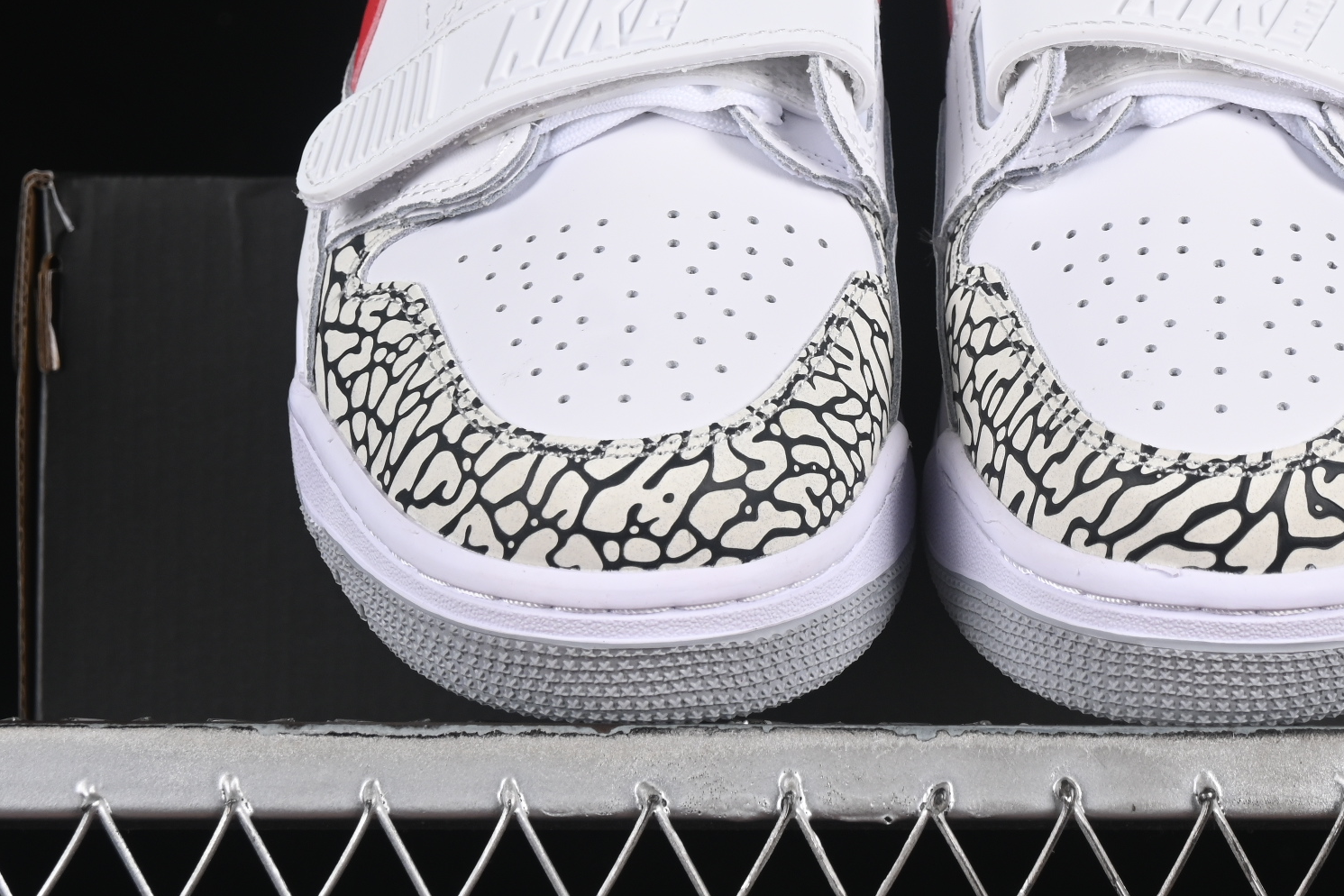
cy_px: 200
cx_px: 906
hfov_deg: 14.6
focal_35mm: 140
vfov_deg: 9.8
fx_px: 5226
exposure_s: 1/80
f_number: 8
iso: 160
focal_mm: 50
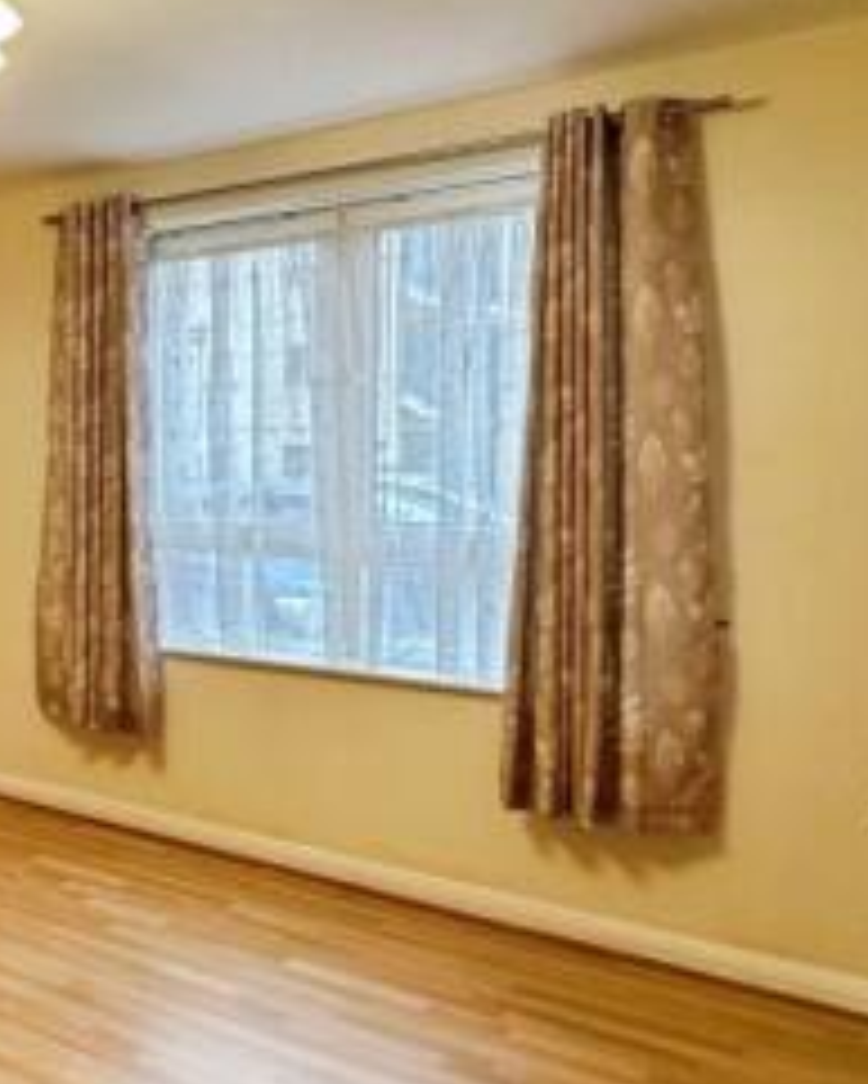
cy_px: 740
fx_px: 1059
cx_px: -252
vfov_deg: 52.9
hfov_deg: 33.2
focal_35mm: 33
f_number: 2.2
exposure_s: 1/100
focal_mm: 2.22
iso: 250
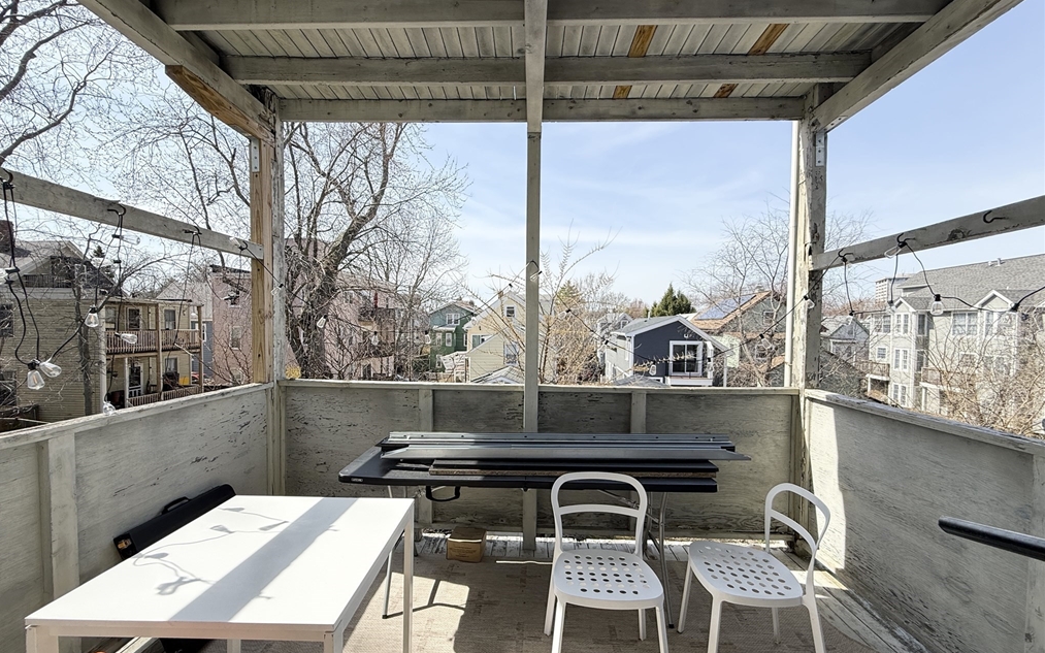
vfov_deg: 74.8
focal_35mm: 15
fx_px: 427
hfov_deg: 101.5
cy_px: 338
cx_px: 518
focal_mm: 2.22
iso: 64
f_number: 2.2
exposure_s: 1/841
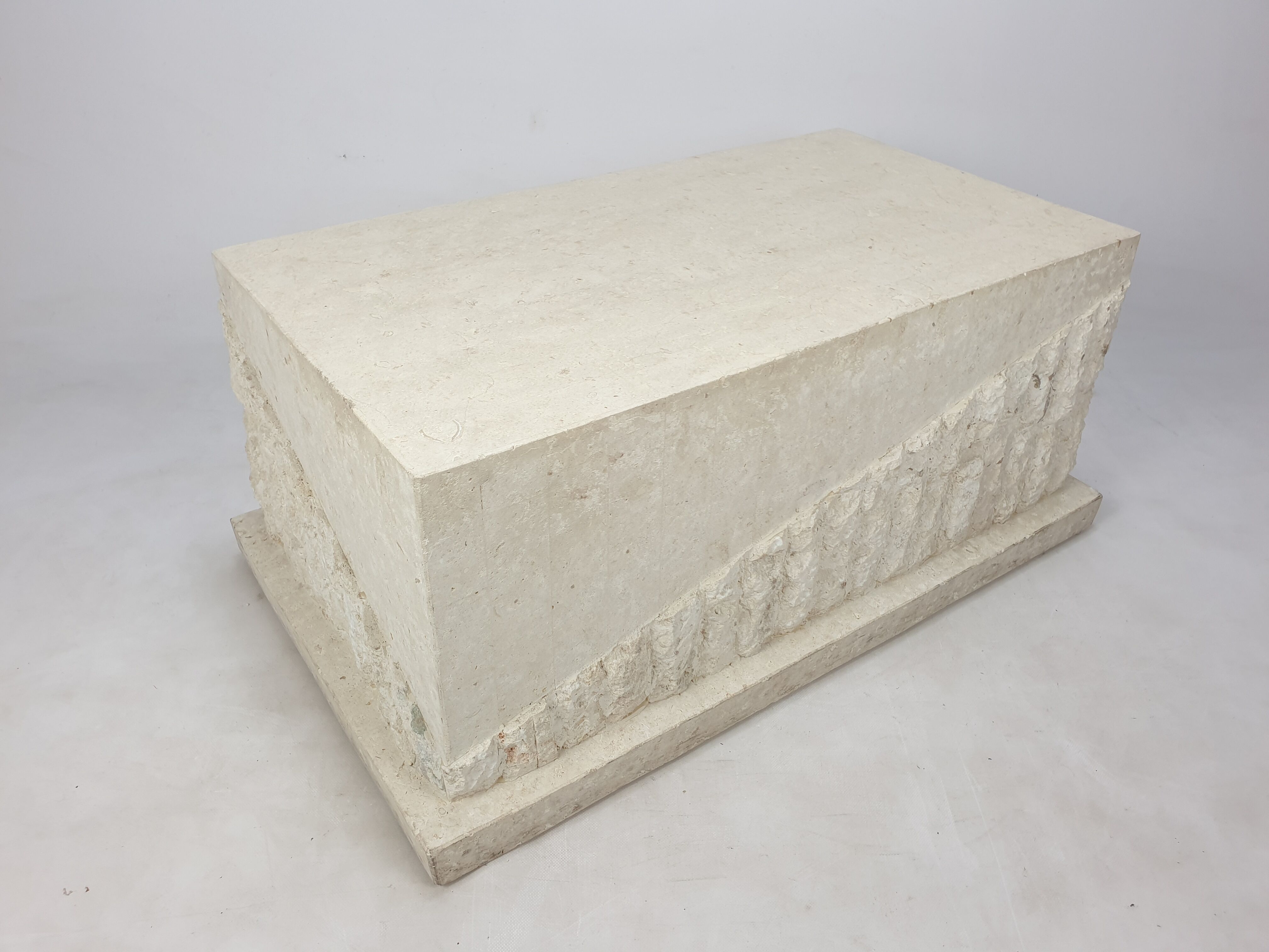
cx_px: 634
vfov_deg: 53.1
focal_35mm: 26
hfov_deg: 67.3
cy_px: 476
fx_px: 953
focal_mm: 4.3
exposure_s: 1/100
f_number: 2.4
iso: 64
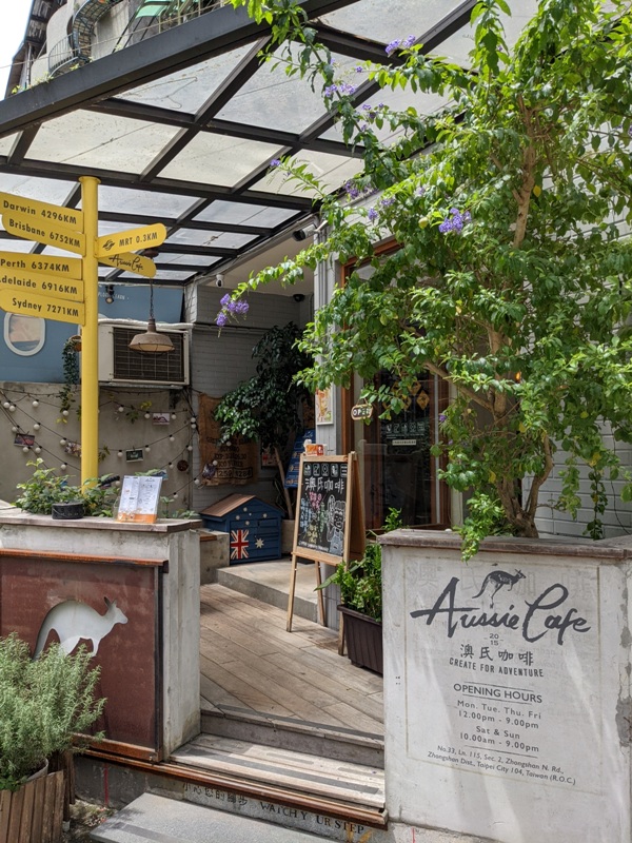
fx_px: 657
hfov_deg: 51.4
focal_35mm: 27
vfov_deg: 65.3
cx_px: 316
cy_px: 422
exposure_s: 1/1672
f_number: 1.73
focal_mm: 4.38
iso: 47
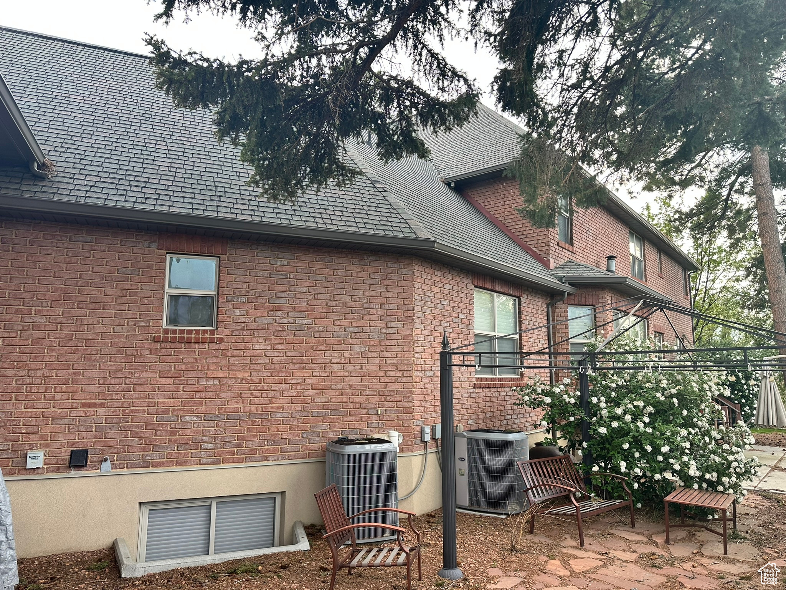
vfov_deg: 56.8
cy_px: 295
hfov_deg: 71.6
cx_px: 393
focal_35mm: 24
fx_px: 545
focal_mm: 6.86
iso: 80
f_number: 1.78
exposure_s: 1/238
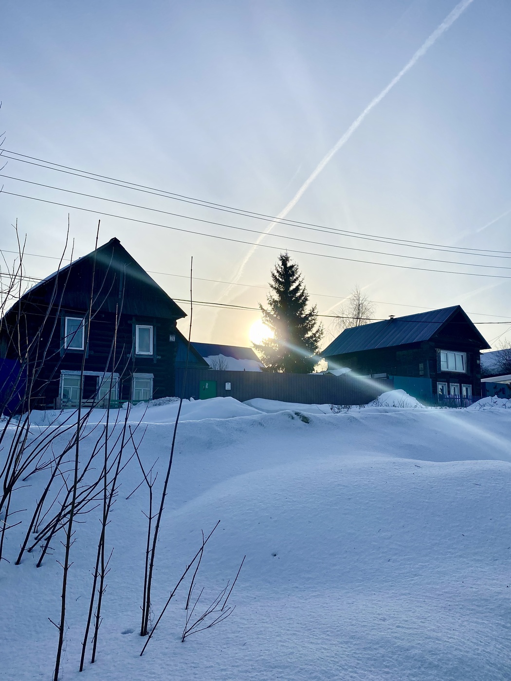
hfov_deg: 53.1
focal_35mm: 26
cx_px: 256
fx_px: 512
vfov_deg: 67.3
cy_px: 340
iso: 32
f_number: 1.8
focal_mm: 4.25
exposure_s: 1/8197
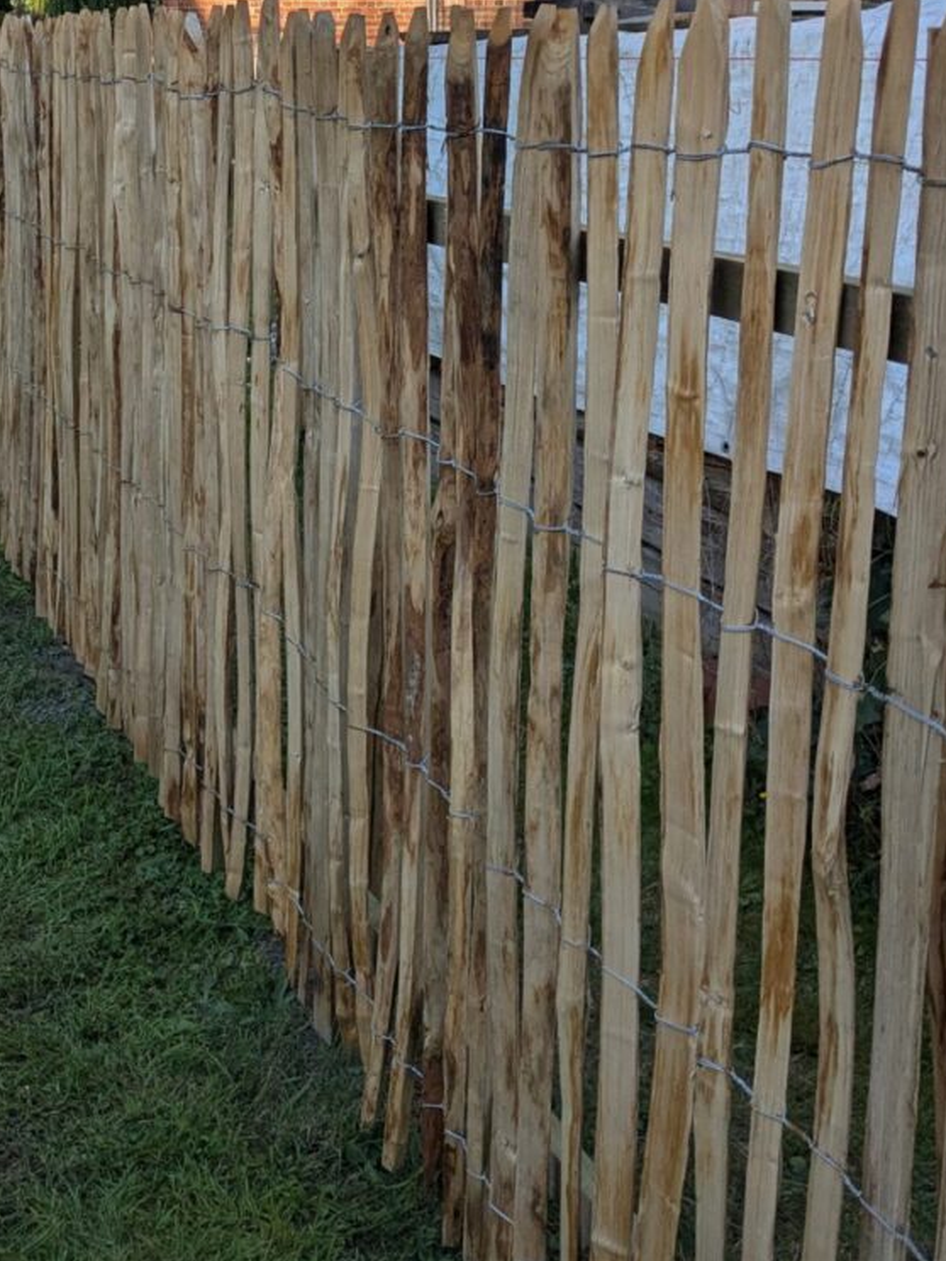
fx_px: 1749
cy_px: 272
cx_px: 209
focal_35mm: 48
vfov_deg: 38.3
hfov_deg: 29.7
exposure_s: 1/1376
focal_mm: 4.38
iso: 42
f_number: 1.73
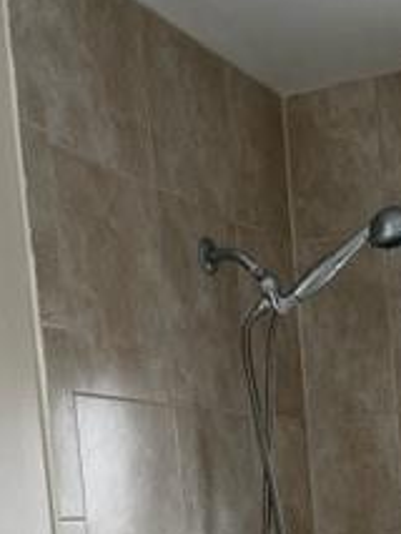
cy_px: 669
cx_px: 398
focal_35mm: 78
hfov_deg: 18.4
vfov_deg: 22.7
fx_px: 1204
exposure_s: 1/128
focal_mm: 5.1
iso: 64
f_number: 1.6
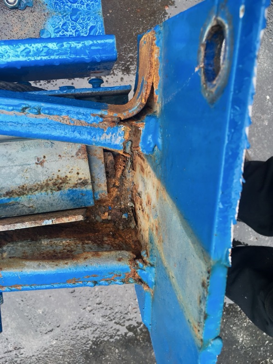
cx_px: 136
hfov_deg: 48.2
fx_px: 305
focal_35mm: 29
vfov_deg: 61.7
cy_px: 182
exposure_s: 1/100
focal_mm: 4.15
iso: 25
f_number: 2.2
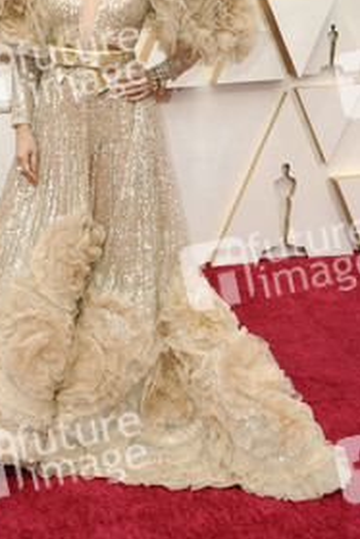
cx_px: 105
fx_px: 1243
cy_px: 169
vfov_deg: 24.3
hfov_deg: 16.4
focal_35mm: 83
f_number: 7.1
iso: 800
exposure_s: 1/250
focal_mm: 58
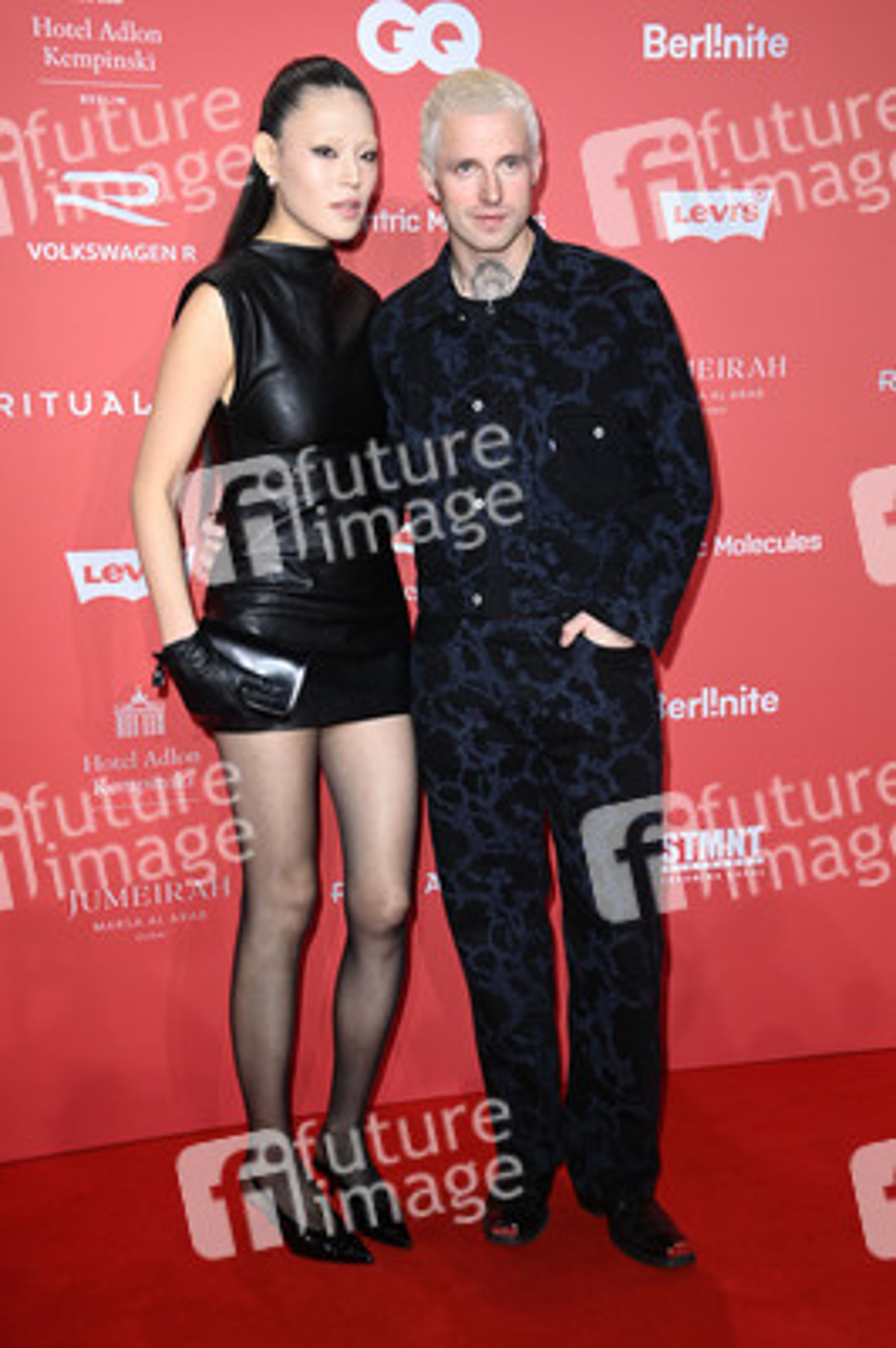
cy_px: 674
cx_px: 448
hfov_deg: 29.8
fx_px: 1683
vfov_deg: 43.6
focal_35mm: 45
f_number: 5.6
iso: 1000
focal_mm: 45
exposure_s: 1/250
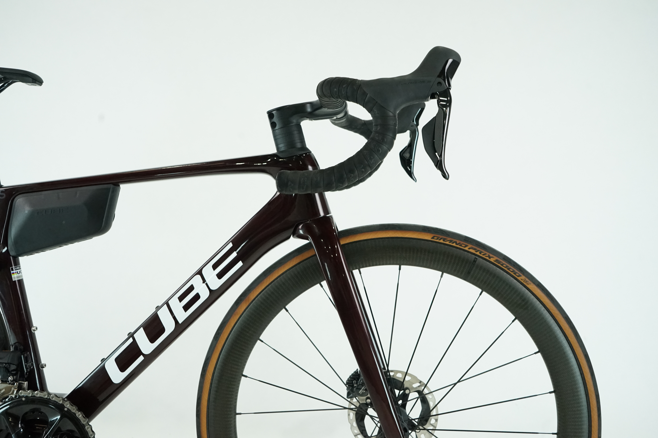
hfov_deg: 65.5
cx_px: 329
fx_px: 512
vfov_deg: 46.4
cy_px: 219
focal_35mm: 28
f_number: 8
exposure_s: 1/200
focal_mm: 28
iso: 3200
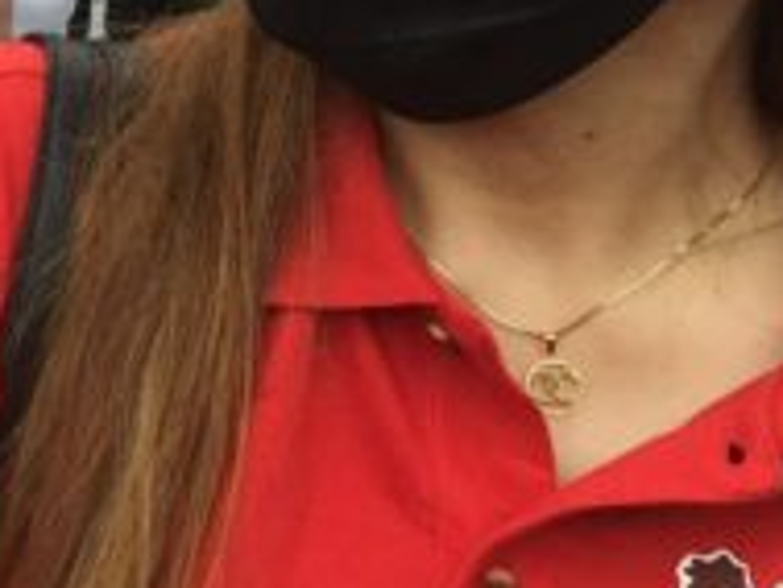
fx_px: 3554
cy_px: -236
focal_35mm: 157
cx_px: -965
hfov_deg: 11.0
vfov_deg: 9.3
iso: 25
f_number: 2.2
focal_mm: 4.15
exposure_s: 1/718
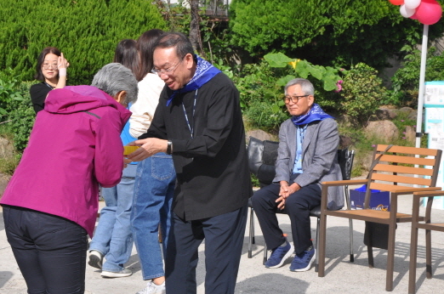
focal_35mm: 92
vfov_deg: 14.8
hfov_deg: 22.1
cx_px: 133
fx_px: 1133
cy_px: 174
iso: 200
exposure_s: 1/400
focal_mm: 40
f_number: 10
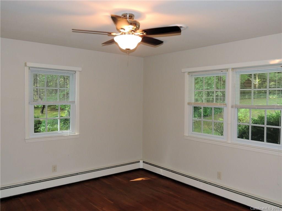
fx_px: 244
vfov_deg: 46.8
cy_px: 106
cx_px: 141
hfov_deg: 60.0
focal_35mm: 30
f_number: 3.1
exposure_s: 1/30
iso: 200
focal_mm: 5.3
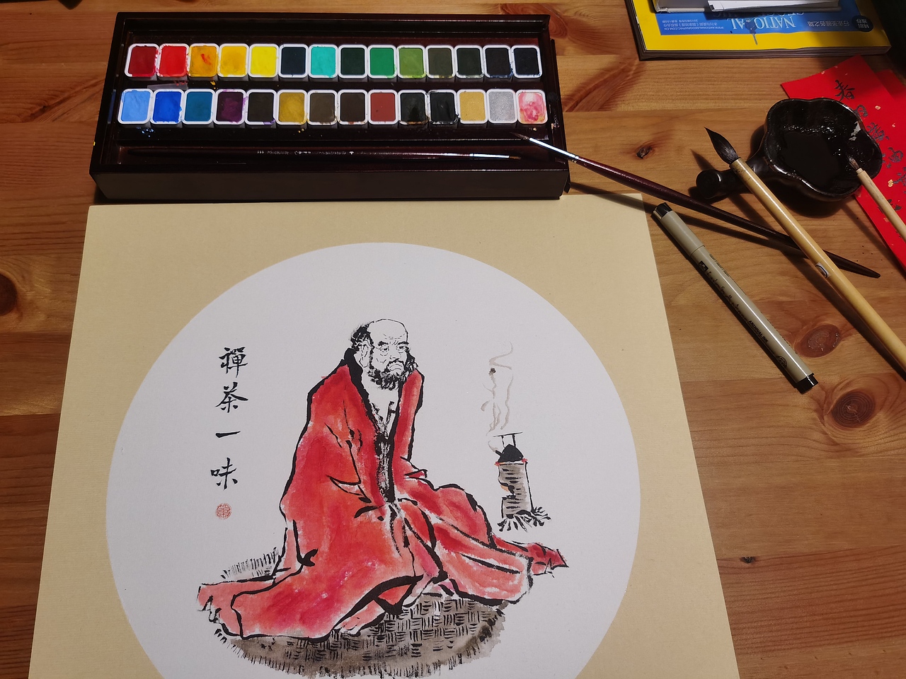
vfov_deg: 51.4
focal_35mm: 27
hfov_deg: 65.3
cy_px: 340
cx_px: 453
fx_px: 707
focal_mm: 5.56
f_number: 1.6
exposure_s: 1/100
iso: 100
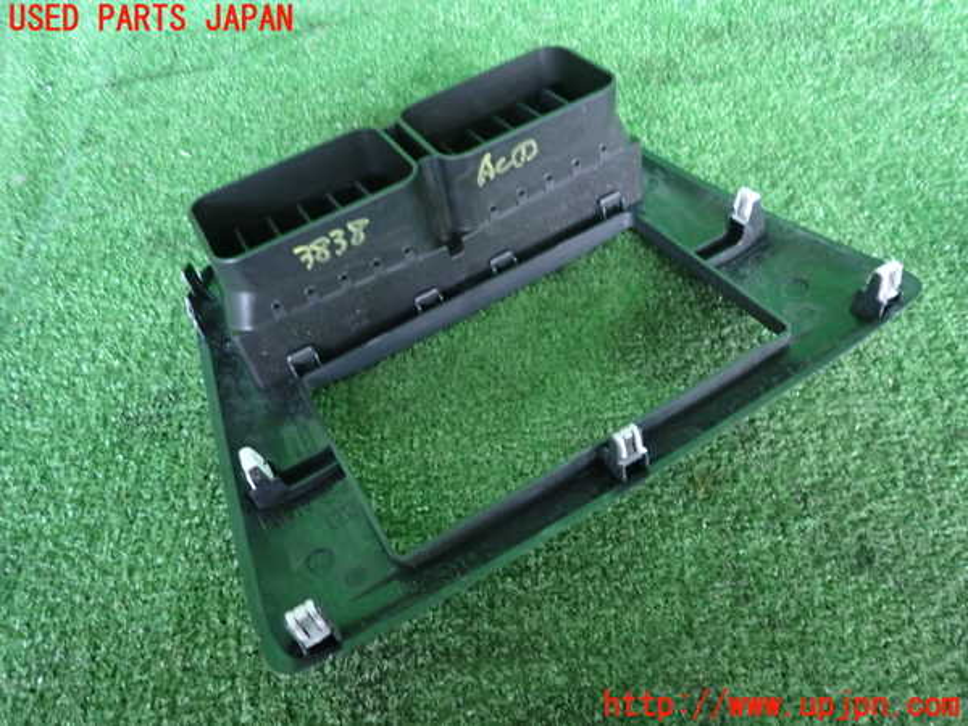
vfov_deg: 54.9
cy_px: 363
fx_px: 699
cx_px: 484
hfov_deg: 69.4
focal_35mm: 25
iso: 500
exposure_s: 1/30
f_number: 2
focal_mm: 4.5
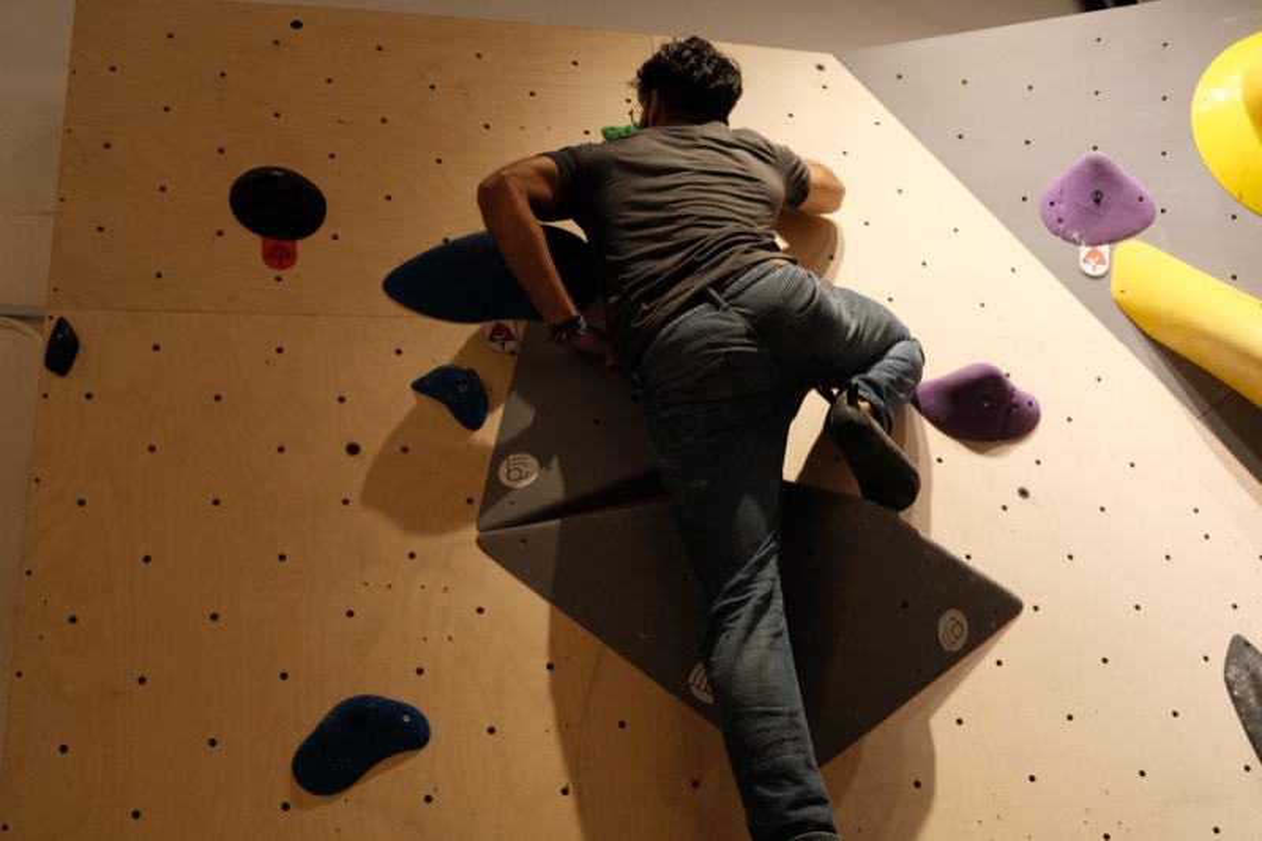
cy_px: 420
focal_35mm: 42
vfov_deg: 31.9
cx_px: 631
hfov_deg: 46.4
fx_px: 1472
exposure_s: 1/180
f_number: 5.6
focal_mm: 27.7
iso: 3200
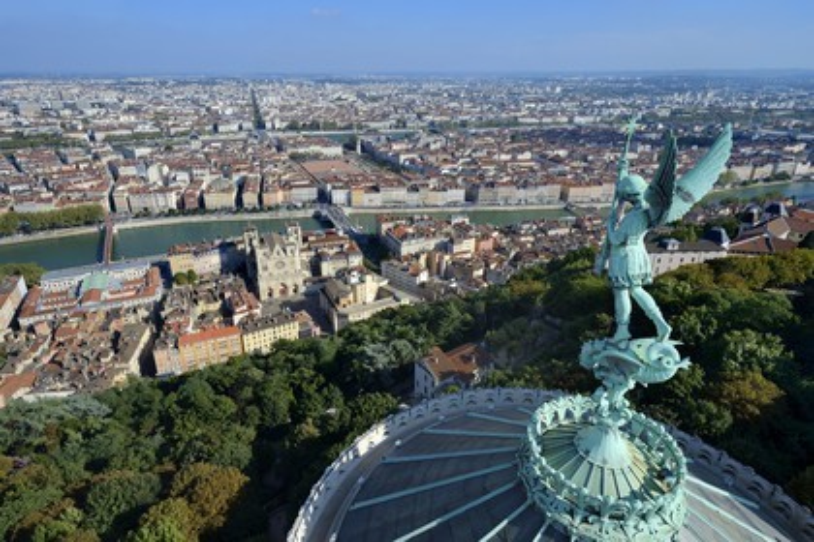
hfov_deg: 84.0
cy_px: 271
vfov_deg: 61.9
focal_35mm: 20
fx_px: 452
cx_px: 407
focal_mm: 20
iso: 100
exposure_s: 1/60
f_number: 16
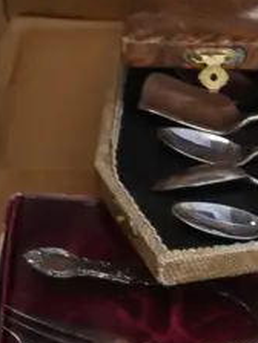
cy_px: 412
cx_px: 408
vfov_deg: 10.6
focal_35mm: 183
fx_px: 1819
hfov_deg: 7.9
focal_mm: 20
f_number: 4.4
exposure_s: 1/60
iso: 2500
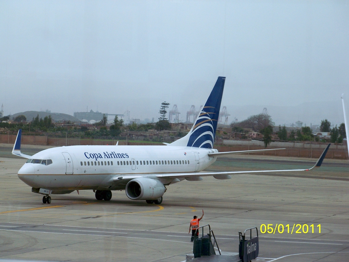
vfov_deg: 8.7
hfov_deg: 11.6
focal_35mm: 171
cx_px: 174
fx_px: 1724
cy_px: 131
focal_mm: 25.7
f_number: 3.6
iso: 80
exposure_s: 1/1000
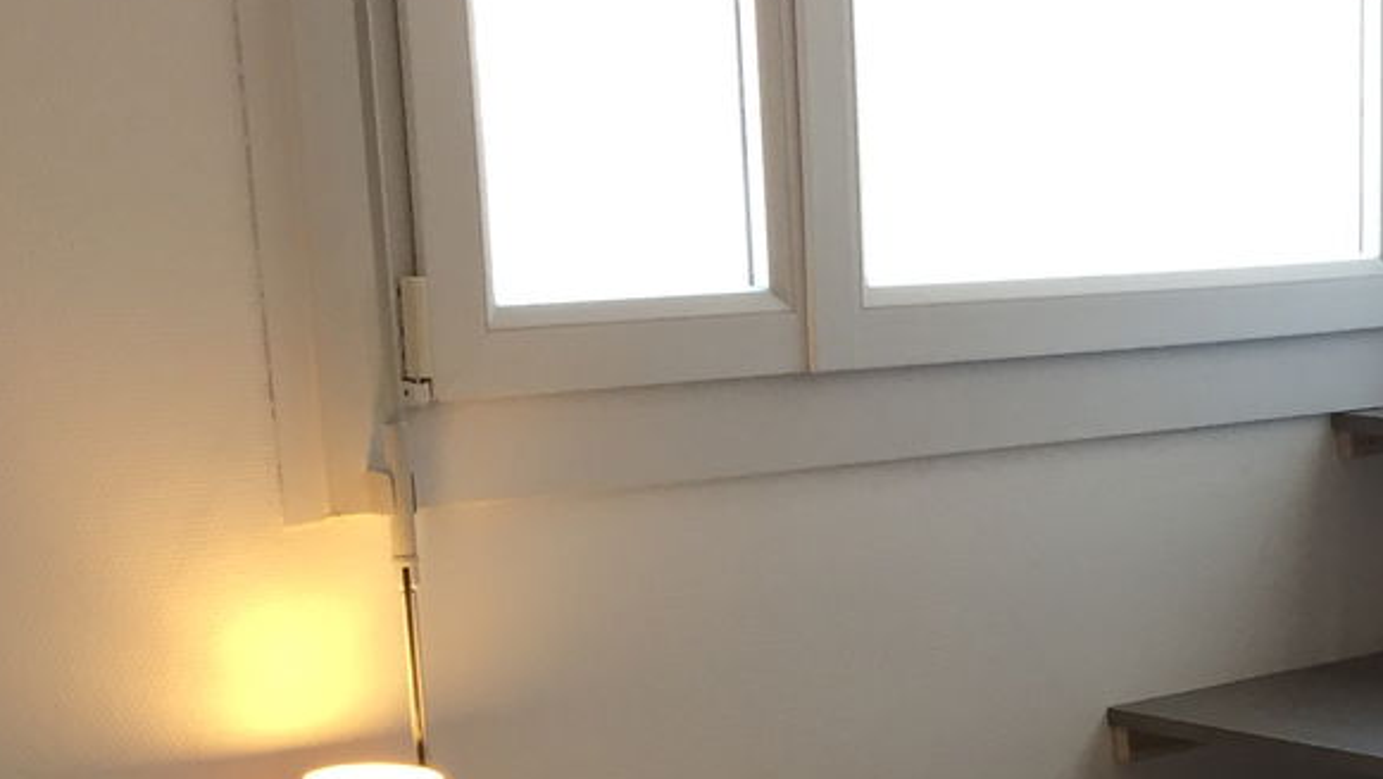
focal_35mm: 87
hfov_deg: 23.6
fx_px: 3191
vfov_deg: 13.4
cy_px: 1032
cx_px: 1312
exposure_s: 1/33
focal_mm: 4.15
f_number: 2.2
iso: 40
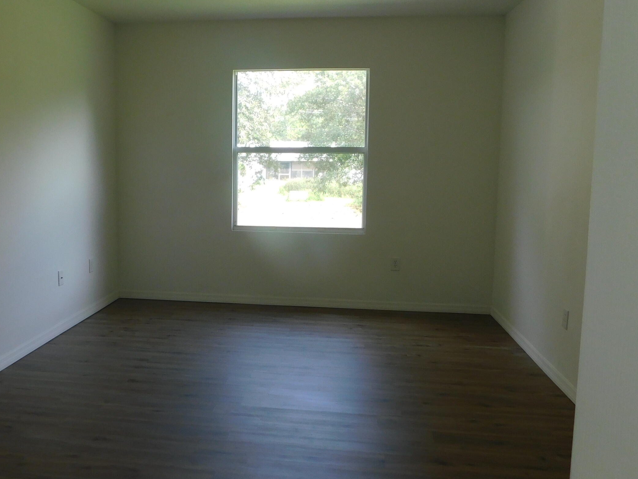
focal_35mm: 33
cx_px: 248
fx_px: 608
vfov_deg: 42.9
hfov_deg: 54.9
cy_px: 224
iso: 125
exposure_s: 1/100
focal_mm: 4
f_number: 3
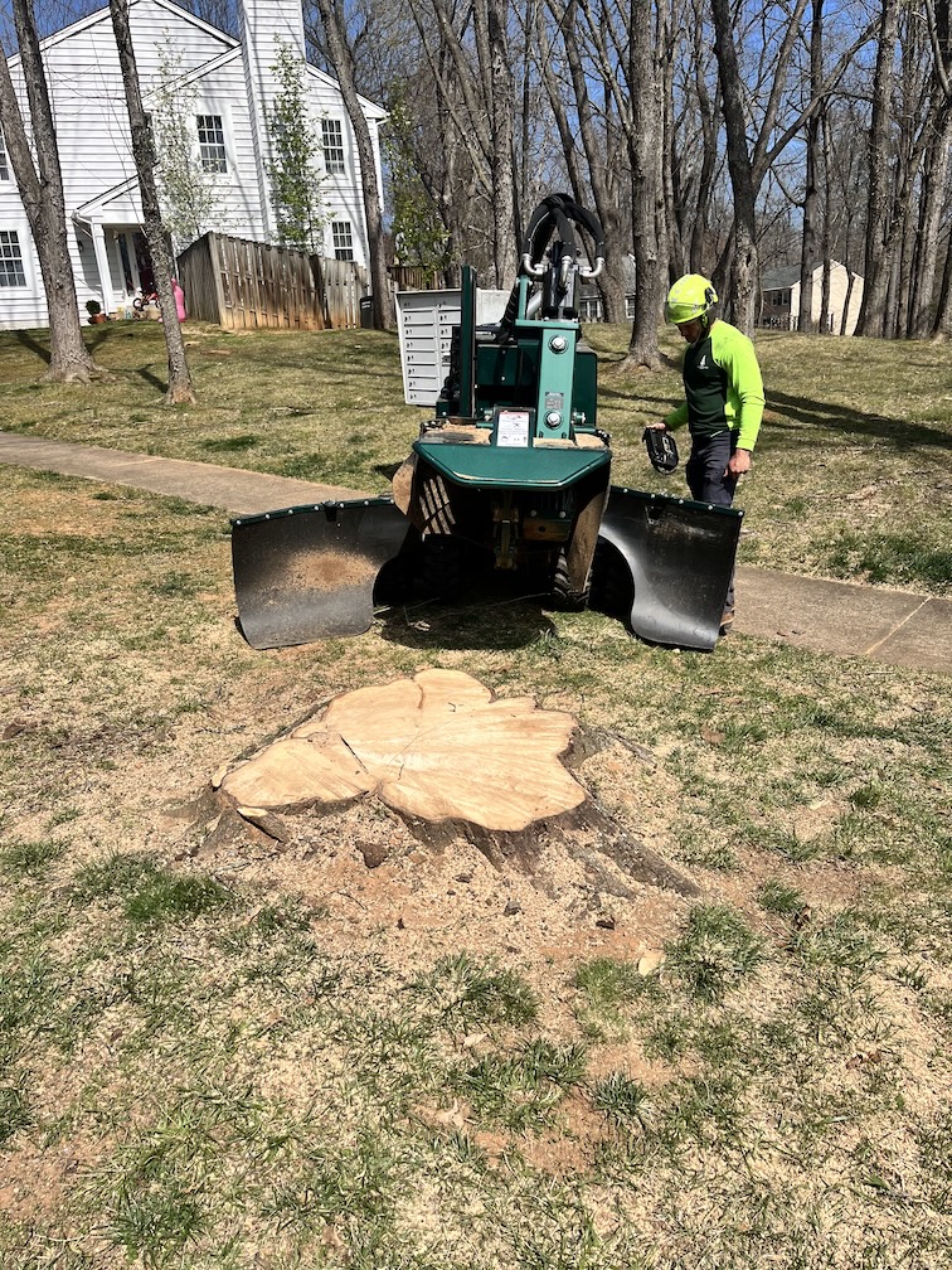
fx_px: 953
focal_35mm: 26
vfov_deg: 67.3
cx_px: 476
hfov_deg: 53.1
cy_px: 635
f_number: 1.6
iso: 50
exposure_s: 1/3745
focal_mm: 5.1
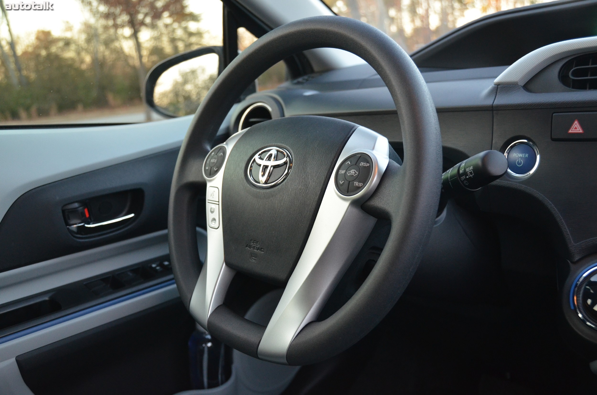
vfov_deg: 36.7
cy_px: 198
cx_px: 298
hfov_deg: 53.2
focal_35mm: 36
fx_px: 596
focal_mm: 24
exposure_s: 1/100
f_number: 3.8
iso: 1600
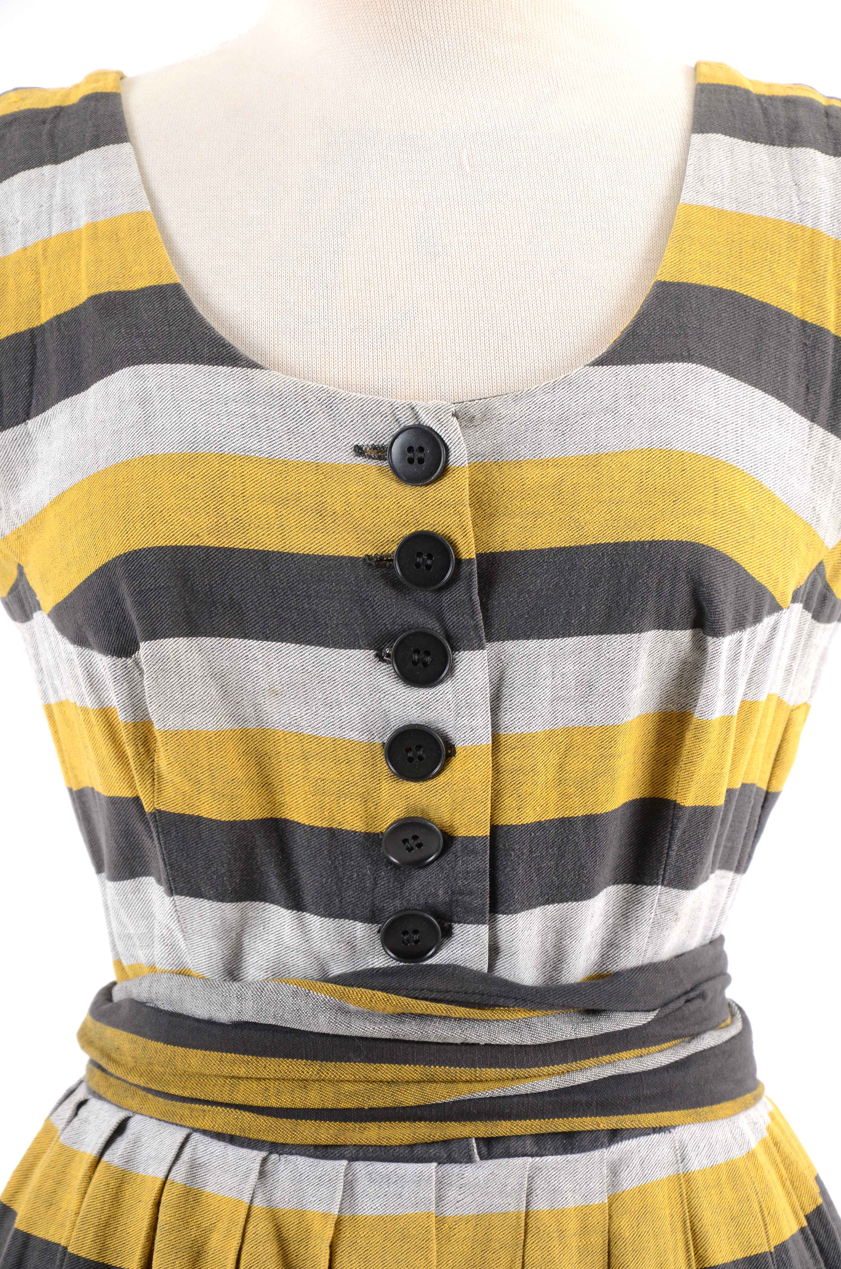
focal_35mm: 158
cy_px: 634
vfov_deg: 13.1
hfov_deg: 8.7
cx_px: 420
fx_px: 5544
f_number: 8
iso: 200
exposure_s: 1/160
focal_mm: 105
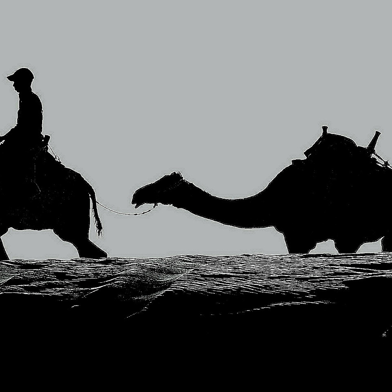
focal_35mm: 543
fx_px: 6957
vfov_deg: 3.2
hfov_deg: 3.2
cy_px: 215
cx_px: 232
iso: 200
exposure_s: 1/1600
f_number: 5
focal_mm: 170
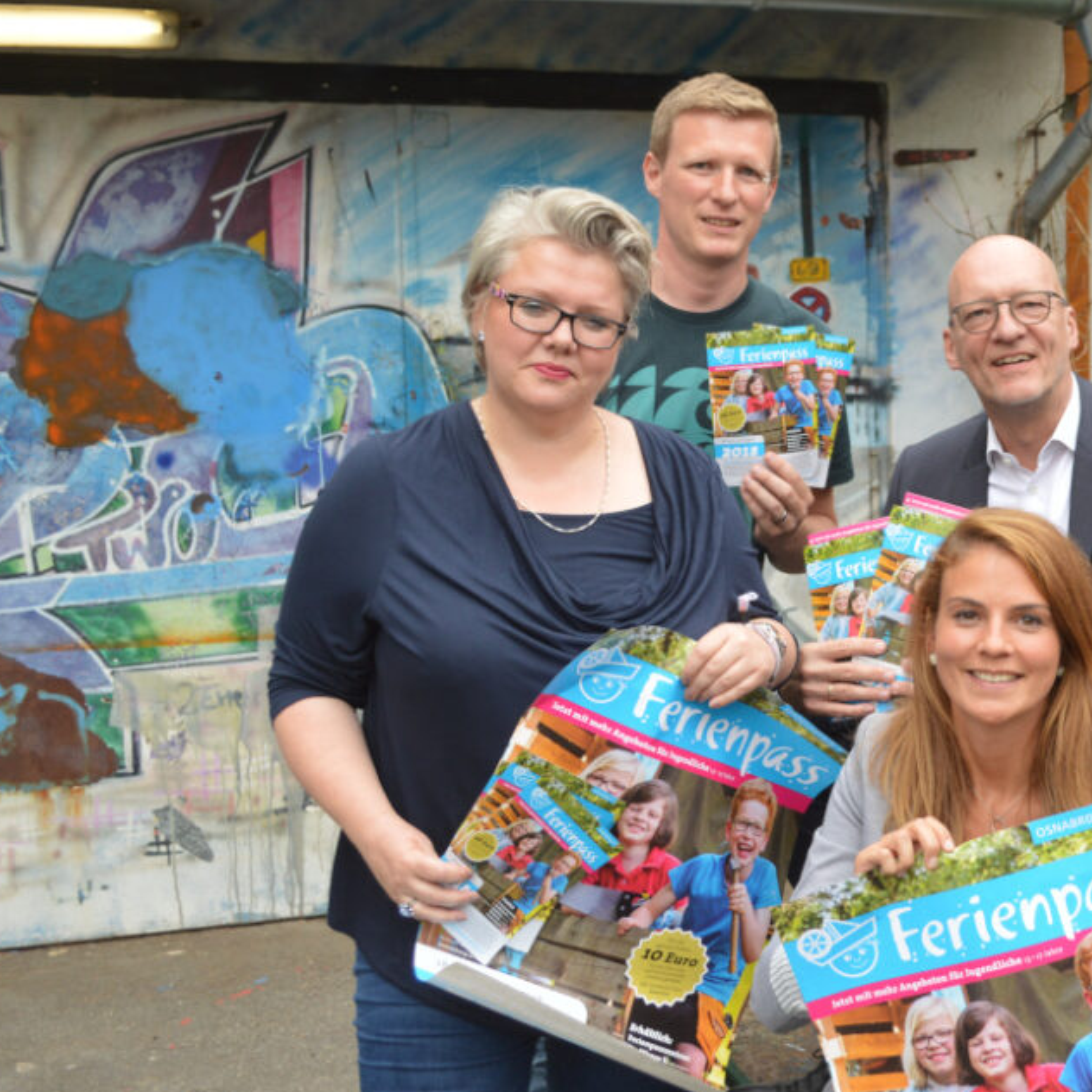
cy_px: 574
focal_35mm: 66
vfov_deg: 26.1
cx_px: 985
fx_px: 2356
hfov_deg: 25.3
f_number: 5.6
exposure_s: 1/125
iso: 220
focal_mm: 28
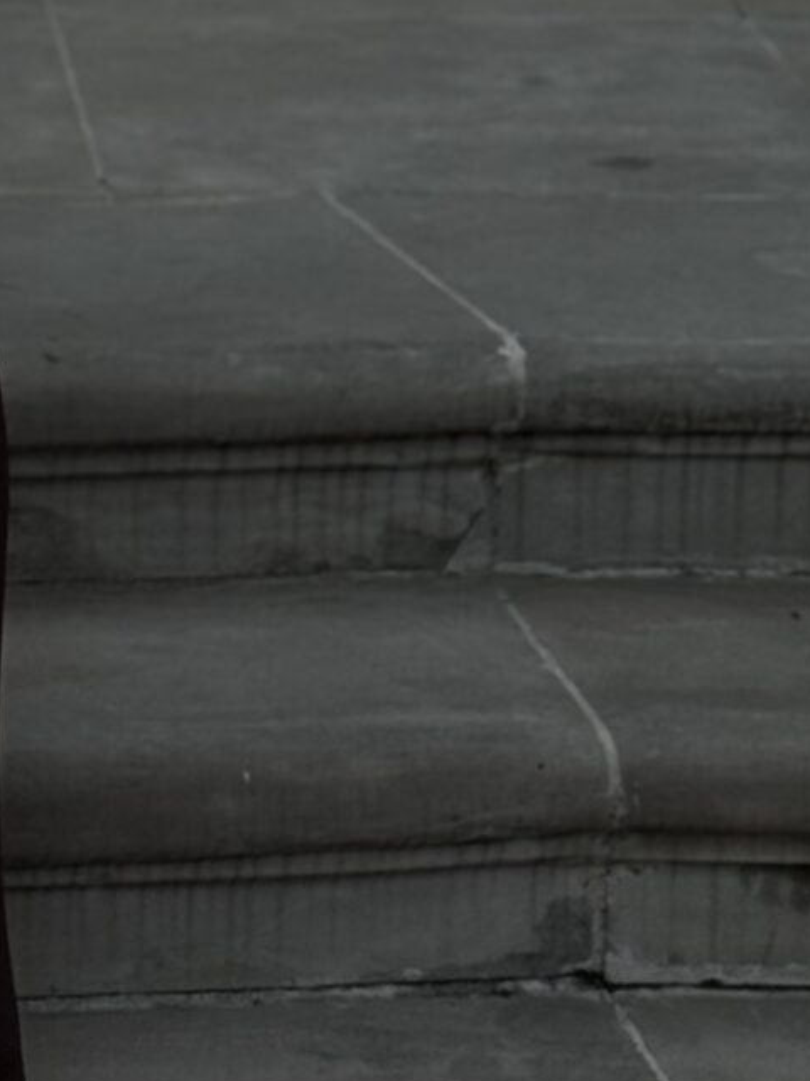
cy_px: -247
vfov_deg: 10.1
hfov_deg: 7.6
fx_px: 5990
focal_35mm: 192
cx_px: -464
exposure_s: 1/272
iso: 64
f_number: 1.78
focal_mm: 6.76
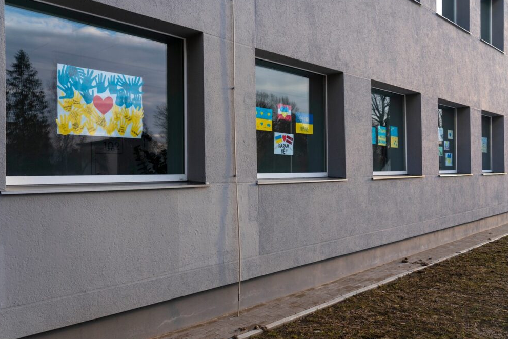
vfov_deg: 42.3
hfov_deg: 60.3
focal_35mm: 31
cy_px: 168
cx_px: 248
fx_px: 437
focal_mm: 30
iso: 125
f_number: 4
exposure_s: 1/250
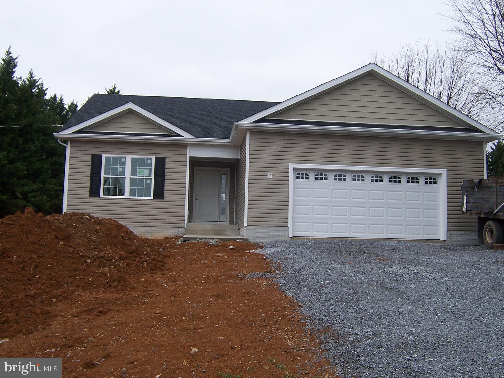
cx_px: 252
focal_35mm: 40
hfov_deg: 46.8
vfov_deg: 36.0
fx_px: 582
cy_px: 189
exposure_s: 1/350
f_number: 4
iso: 80
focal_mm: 6.7
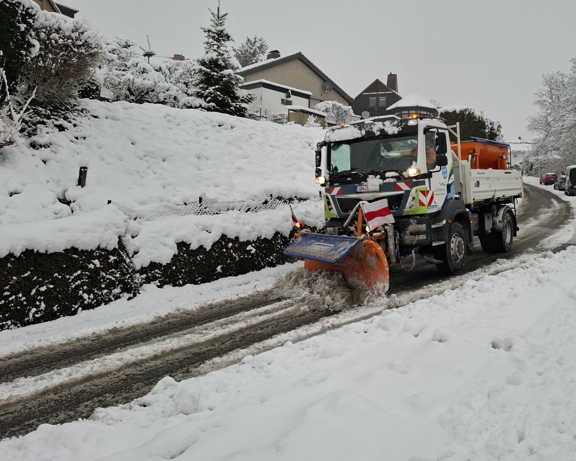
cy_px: 205
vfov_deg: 48.4
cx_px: 379
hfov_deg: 57.6
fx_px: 511
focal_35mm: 30
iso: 50
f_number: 1.8
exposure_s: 1/189
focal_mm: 5.54
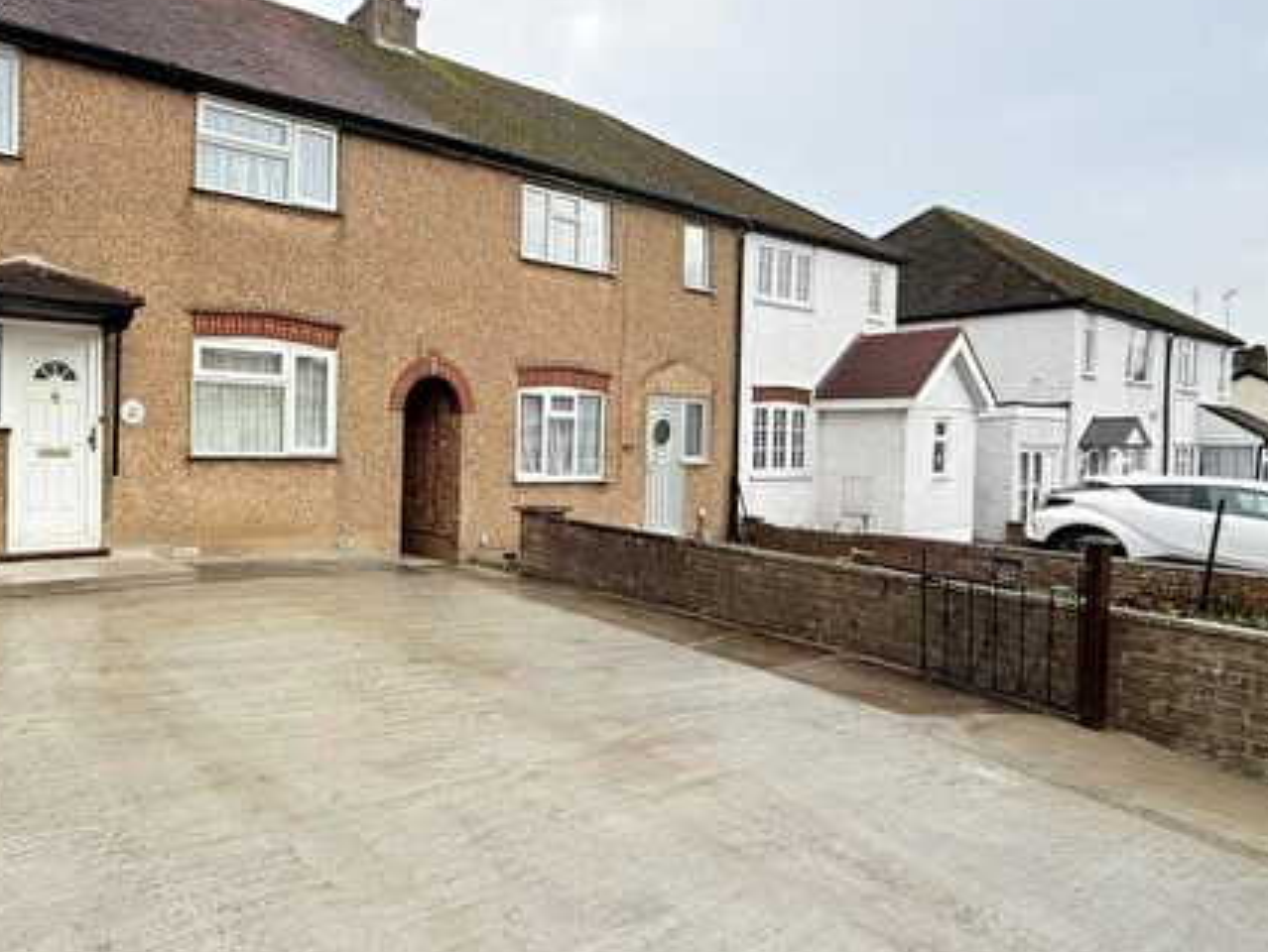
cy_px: 448
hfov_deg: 68.0
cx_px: 283
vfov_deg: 58.9
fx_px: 843
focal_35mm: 23
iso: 50
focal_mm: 2.22
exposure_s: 1/383
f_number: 2.2
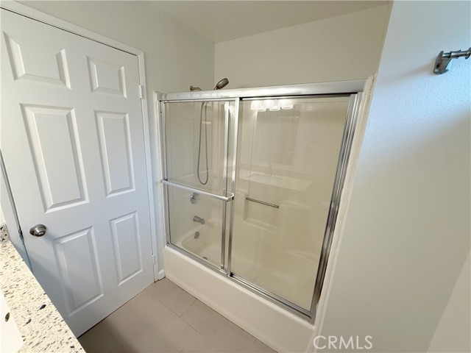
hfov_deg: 102.1
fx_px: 190
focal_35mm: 14
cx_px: 236
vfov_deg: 85.7
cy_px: 176
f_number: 2.2
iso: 200
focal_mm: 2.22
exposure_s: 1/120
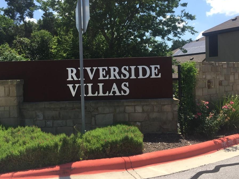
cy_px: 80
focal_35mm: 33
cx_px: 132
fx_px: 228
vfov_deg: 42.9
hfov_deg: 55.2
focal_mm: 4.15
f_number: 2.2
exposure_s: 1/1522
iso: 32
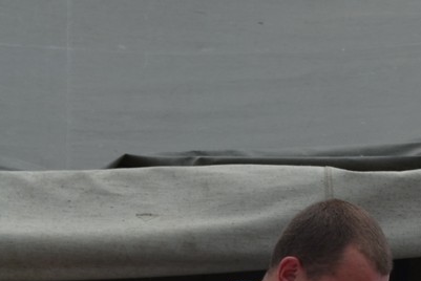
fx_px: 2692
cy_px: 214
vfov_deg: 6.0
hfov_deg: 8.5
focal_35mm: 230
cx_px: 825
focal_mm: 38
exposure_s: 1/250
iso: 100
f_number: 8
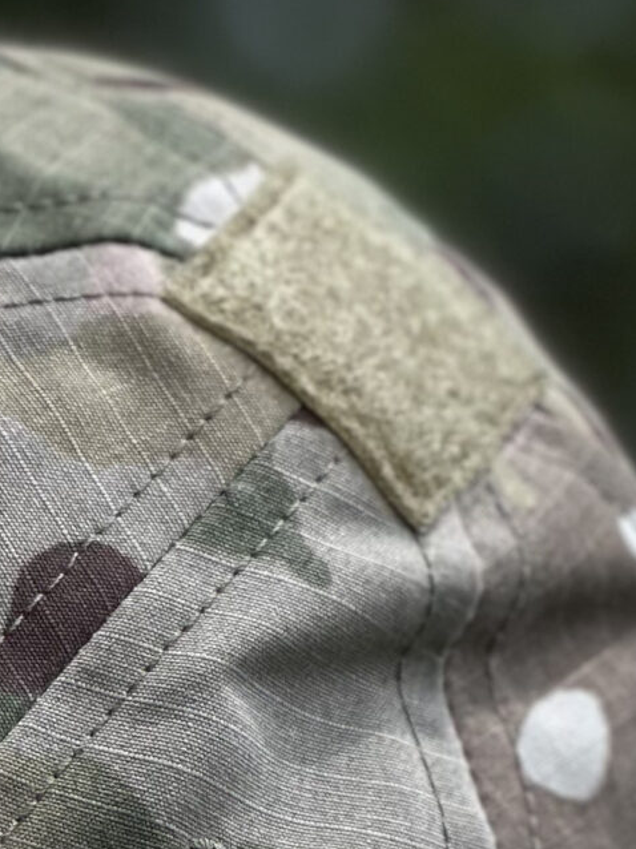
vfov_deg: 6.4
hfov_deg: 4.8
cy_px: 1015
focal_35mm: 309
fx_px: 7575
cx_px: -306
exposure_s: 1/626
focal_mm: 9
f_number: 2.8
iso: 32
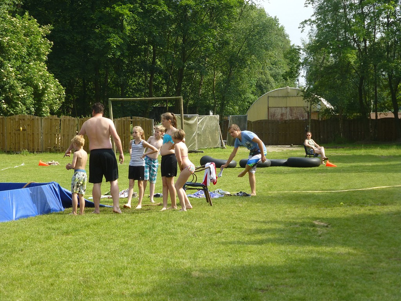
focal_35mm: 109
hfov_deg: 18.0
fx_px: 1263
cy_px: 150
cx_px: 200
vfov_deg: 13.6
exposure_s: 1/200
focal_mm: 19.4
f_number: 5.3
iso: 100
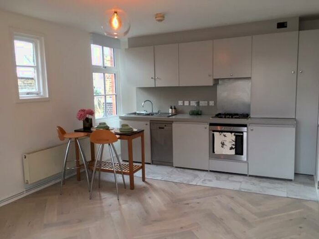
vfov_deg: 48.2
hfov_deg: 61.7
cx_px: 160
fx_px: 267
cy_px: 120
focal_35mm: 29
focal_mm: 4.15
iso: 64
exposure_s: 1/33
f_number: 2.2
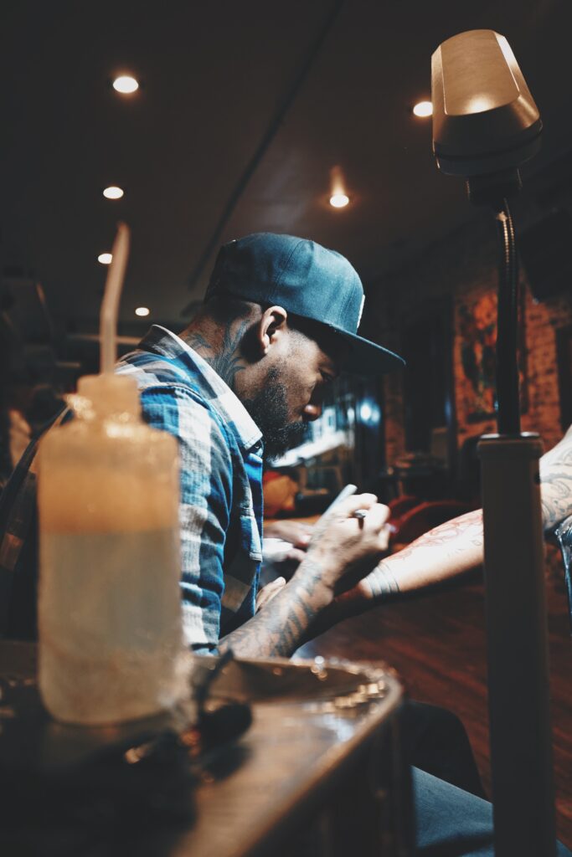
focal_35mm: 31
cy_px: 428
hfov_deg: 42.3
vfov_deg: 60.3
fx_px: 739
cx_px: 286
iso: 1250
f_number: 4
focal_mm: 31
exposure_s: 1/40
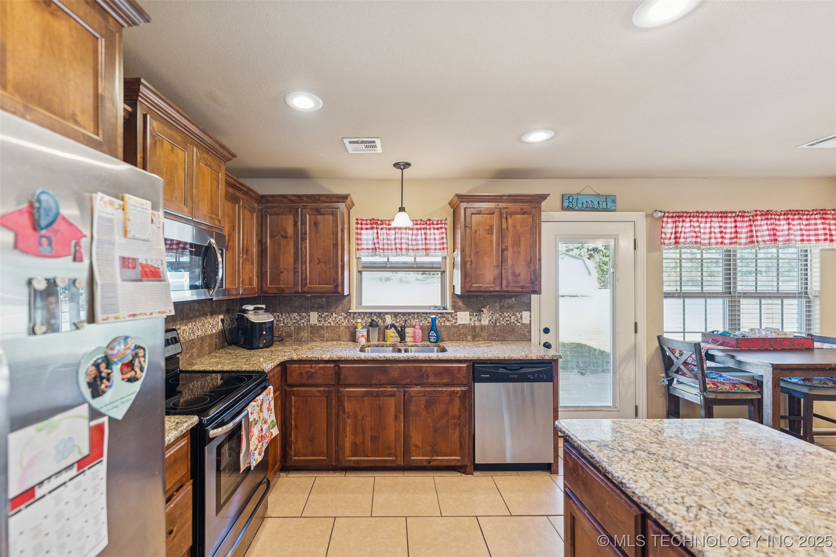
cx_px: 418
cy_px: 278
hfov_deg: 104.3
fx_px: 325
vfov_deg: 81.2
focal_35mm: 14
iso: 400
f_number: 2.8
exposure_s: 1/30
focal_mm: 14
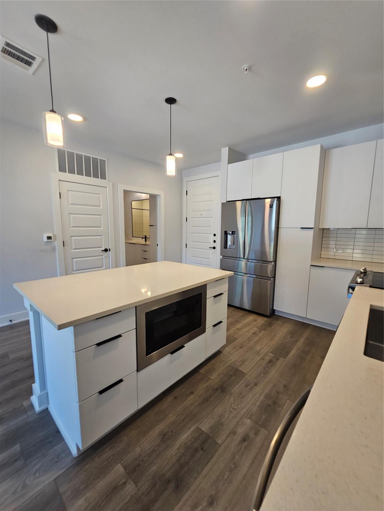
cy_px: 256
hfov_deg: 89.9
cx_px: 192
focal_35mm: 13
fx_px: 192
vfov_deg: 106.2
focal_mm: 2.2
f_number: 2.2
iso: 100
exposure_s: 1/60
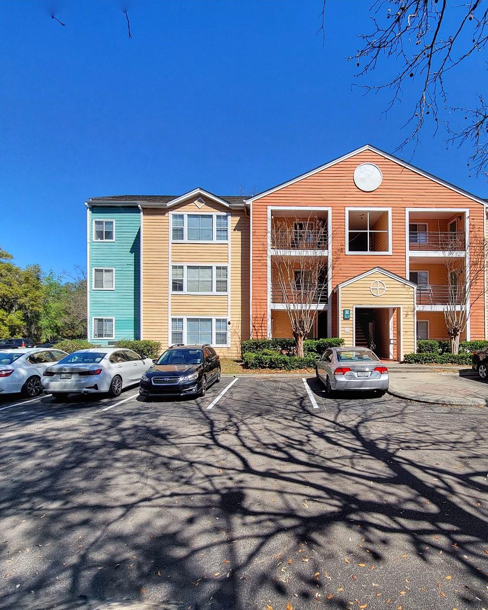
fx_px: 307
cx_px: 353
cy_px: 305
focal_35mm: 17
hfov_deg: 72.7
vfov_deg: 89.6
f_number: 2.2
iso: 50
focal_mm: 2.2
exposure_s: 1/1533
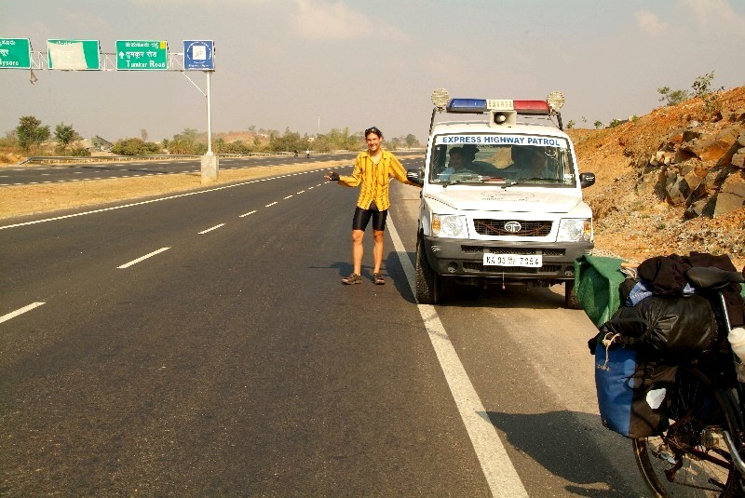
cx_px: 372
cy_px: 249
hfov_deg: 41.9
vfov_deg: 28.7
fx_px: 973
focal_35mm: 47
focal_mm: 31
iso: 160
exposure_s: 1/250
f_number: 8
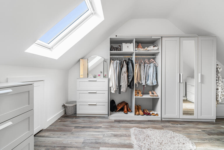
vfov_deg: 73.8
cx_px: 112
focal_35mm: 16
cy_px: 75
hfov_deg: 96.7
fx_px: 100
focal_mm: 16
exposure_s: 1/15
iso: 100
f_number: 8
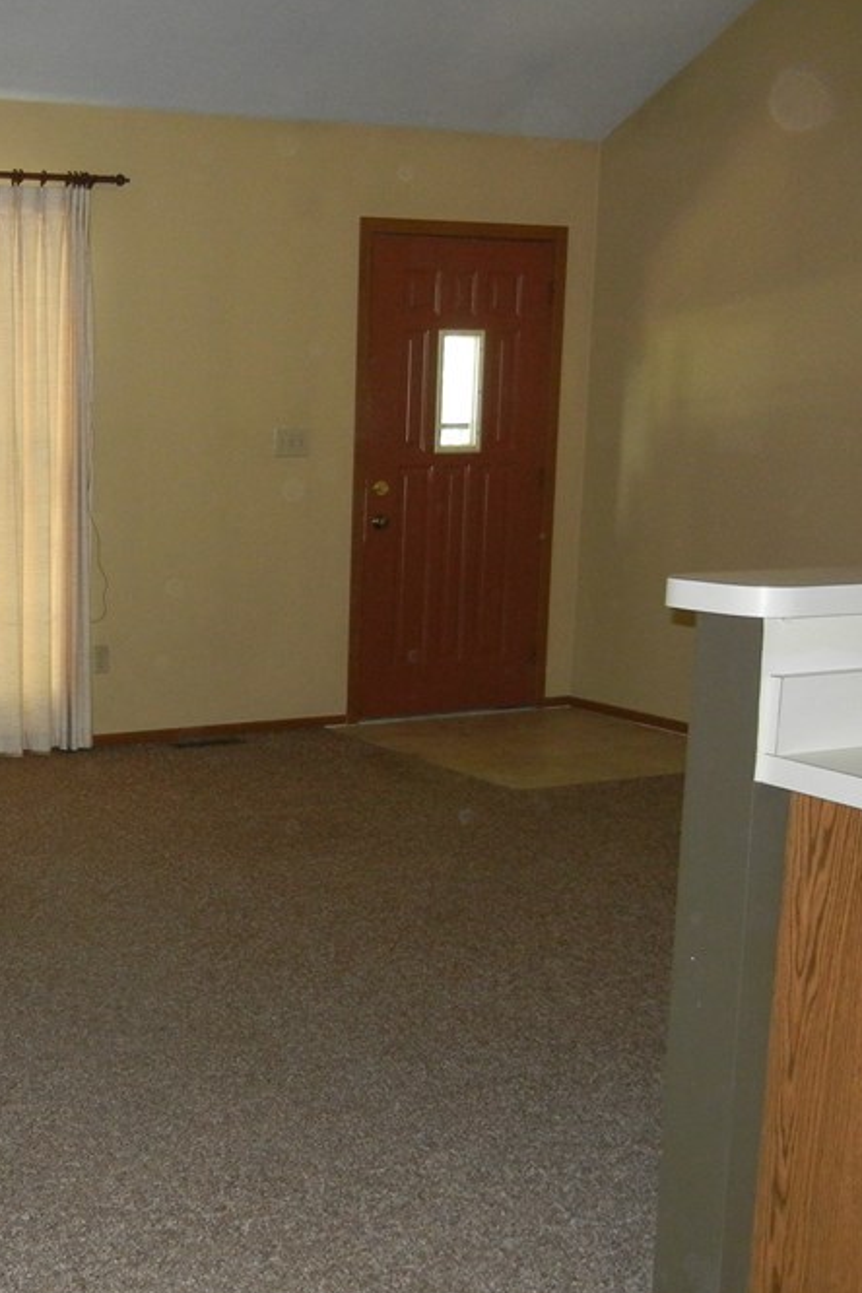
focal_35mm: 48
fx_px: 1724
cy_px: 728
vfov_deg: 41.0
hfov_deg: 26.7
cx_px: 23
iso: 419
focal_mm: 5.4
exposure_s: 1/30
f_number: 3.5
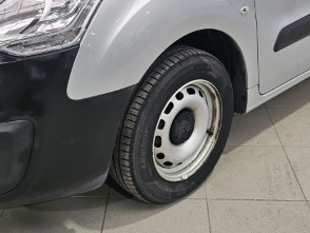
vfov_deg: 28.0
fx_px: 448
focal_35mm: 50
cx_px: 148
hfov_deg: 38.2
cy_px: 22
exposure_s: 1/100
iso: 50
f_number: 1.7
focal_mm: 6.3
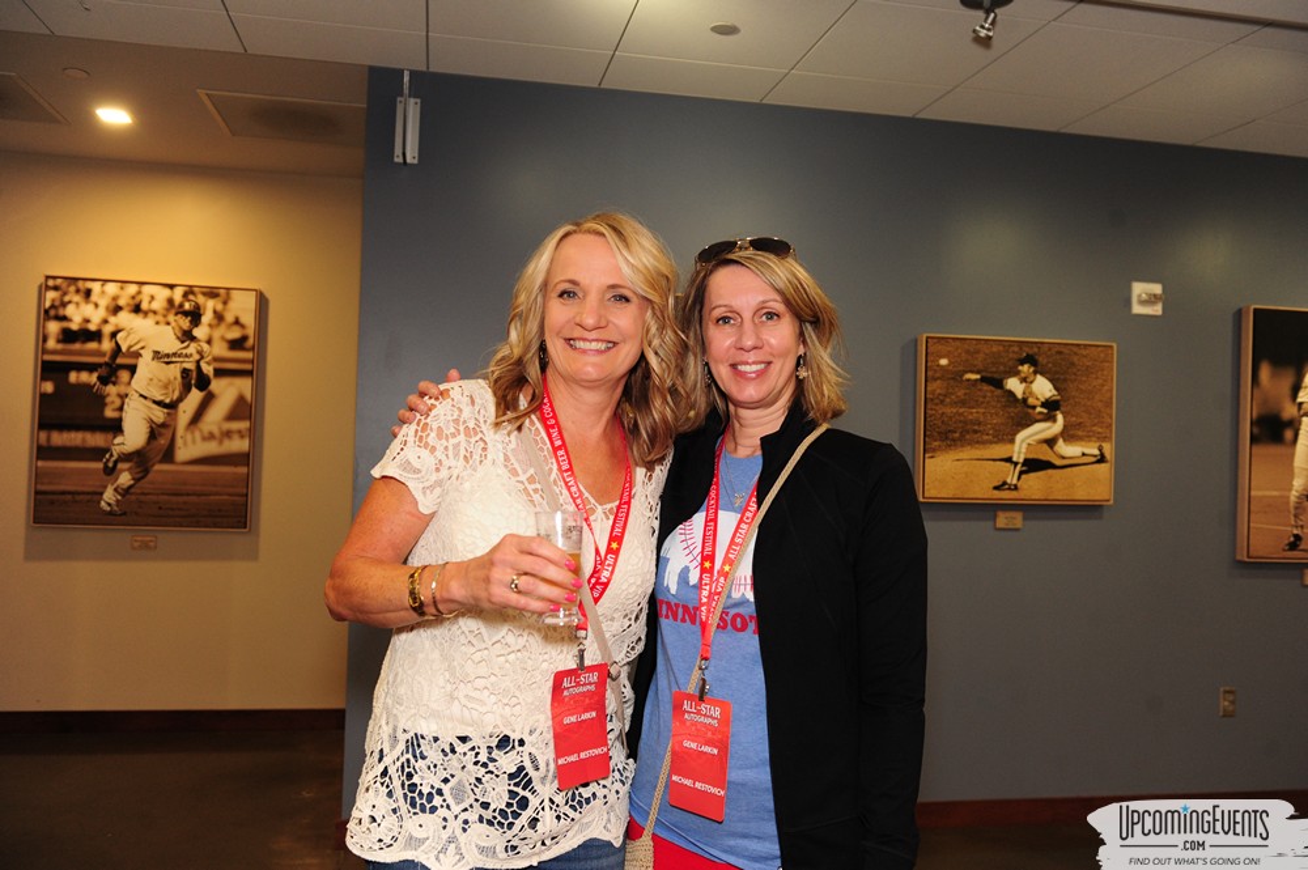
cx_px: 654
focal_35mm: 31
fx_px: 1125
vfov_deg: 42.3
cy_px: 435
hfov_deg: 60.3
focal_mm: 31
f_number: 4
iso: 1600
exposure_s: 1/160
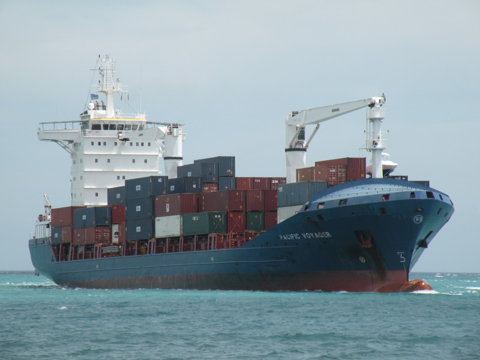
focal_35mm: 225
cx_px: 240
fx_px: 3120
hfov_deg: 8.8
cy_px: 180
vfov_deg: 6.6
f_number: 7.1
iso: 64
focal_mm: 39.8
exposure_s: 1/278
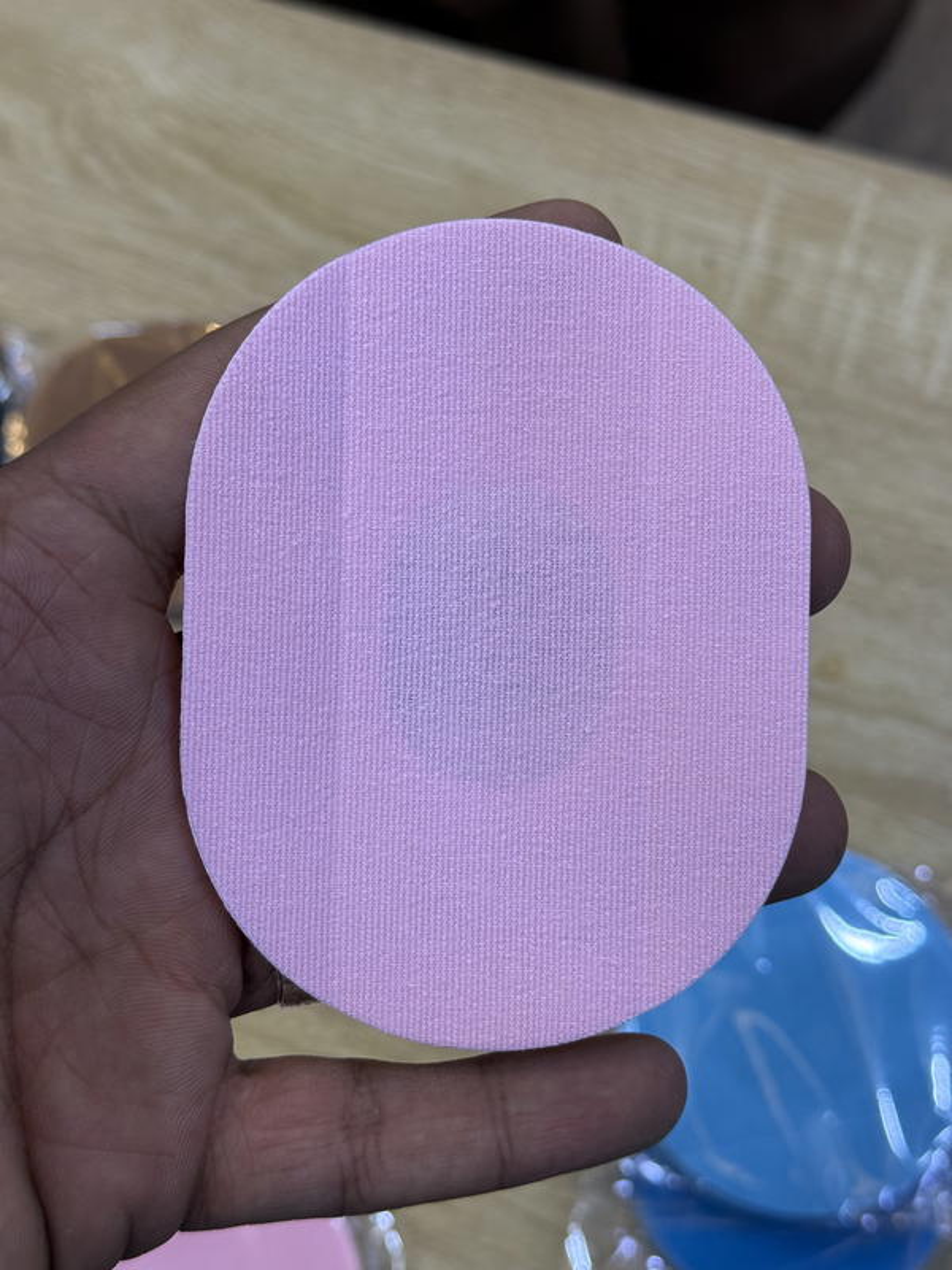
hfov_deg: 30.3
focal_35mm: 48
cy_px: 635
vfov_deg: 39.7
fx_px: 1760
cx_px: 476
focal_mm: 6.76
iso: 80
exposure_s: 1/101
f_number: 1.78
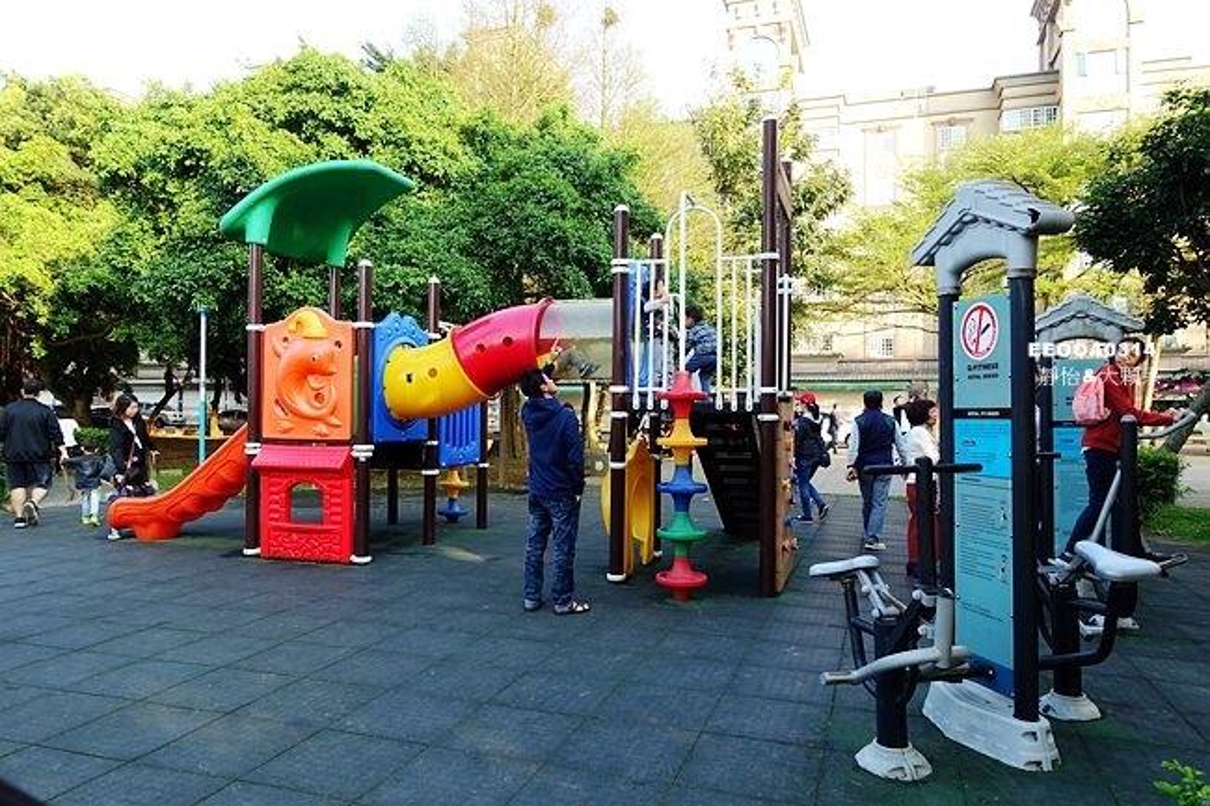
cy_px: 403
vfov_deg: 53.1
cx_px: 605
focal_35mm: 24
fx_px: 806
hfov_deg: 73.8
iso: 125
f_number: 4
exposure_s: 1/80
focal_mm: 8.8
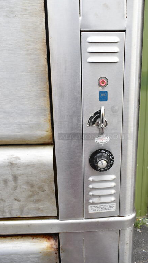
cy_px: 123
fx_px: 230
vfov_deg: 59.4
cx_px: 95
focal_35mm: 33
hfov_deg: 35.4
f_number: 5
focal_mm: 18
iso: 100
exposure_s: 1/100
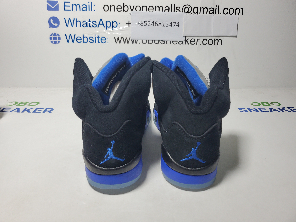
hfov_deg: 67.3
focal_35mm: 26
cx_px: 148
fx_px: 222
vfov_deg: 53.1
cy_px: 111
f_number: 1.5
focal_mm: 4.3
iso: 50
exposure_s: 1/406
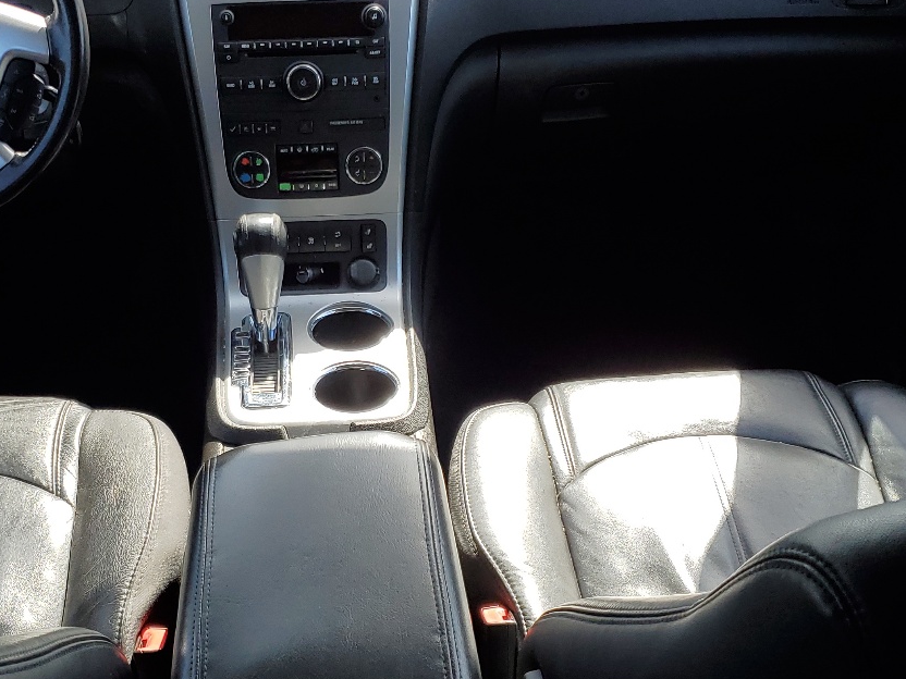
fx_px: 1309
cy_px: 388
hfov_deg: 38.0
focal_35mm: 50
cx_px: 353
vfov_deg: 29.1
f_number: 1.5
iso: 50
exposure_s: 1/556
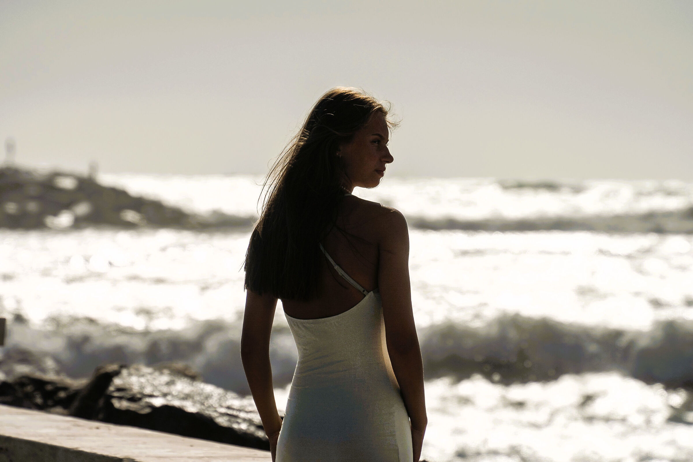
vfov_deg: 4.6
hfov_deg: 6.9
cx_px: 346
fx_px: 5775
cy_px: 231
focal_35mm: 300
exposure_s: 1/3200
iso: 100
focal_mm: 200
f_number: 6.3
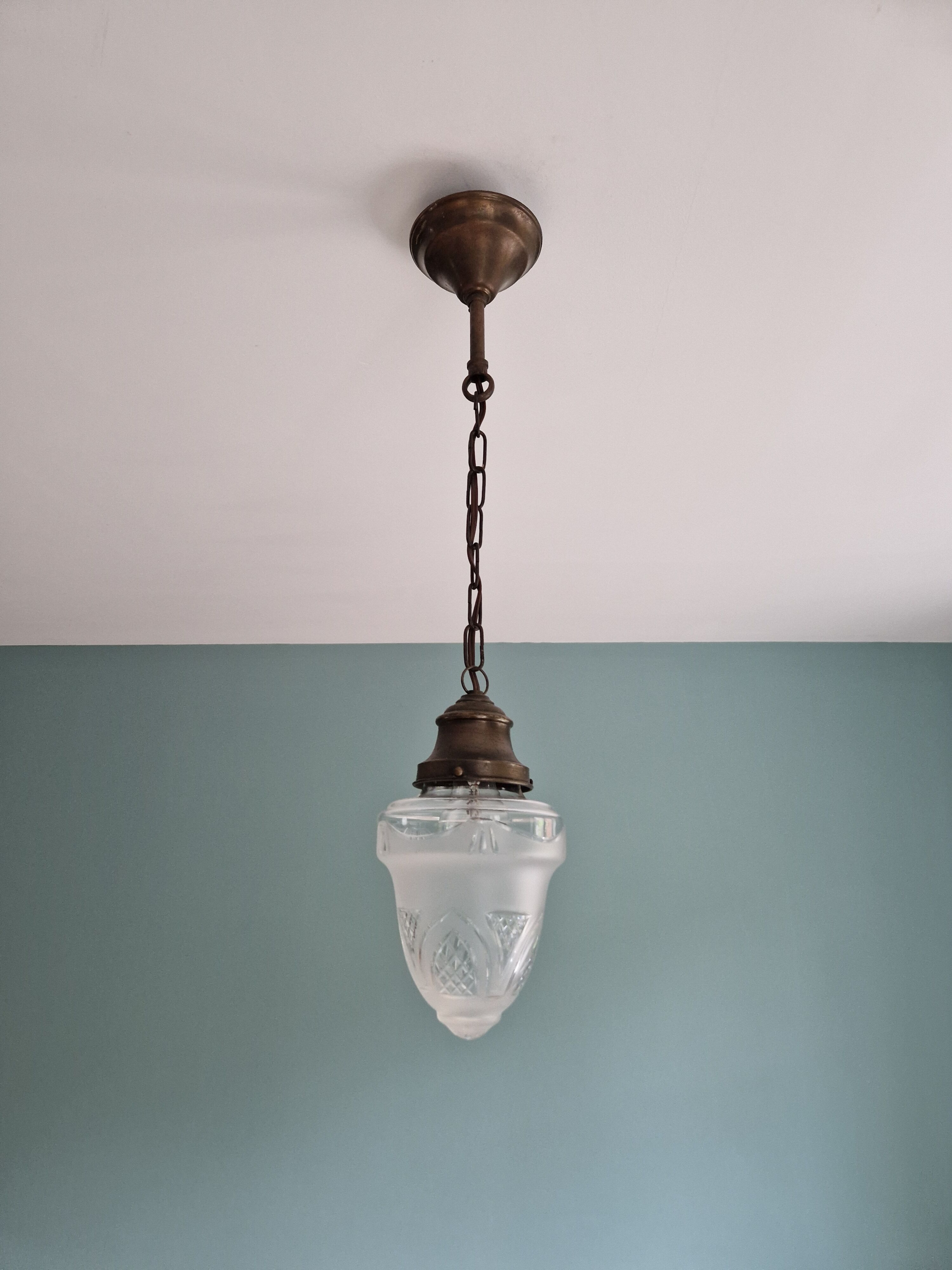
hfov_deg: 58.9
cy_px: 635
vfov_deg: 73.9
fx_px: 843
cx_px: 476
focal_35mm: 23
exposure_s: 1/100
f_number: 1.8
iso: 64
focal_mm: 5.4
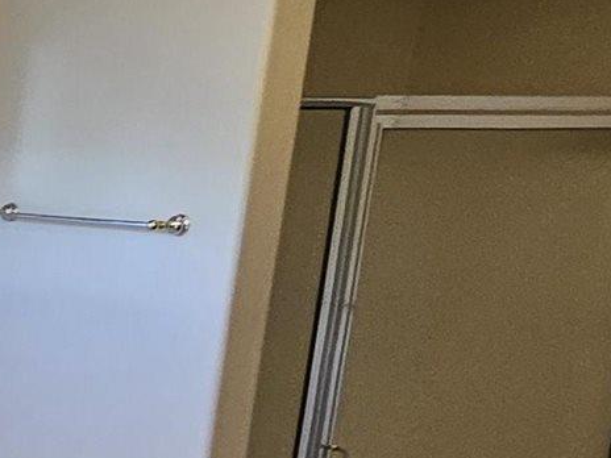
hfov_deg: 13.4
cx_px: -990
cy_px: 499
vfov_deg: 16.7
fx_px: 1518
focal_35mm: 86
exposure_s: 1/60
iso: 80
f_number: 2.2
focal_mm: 1.74
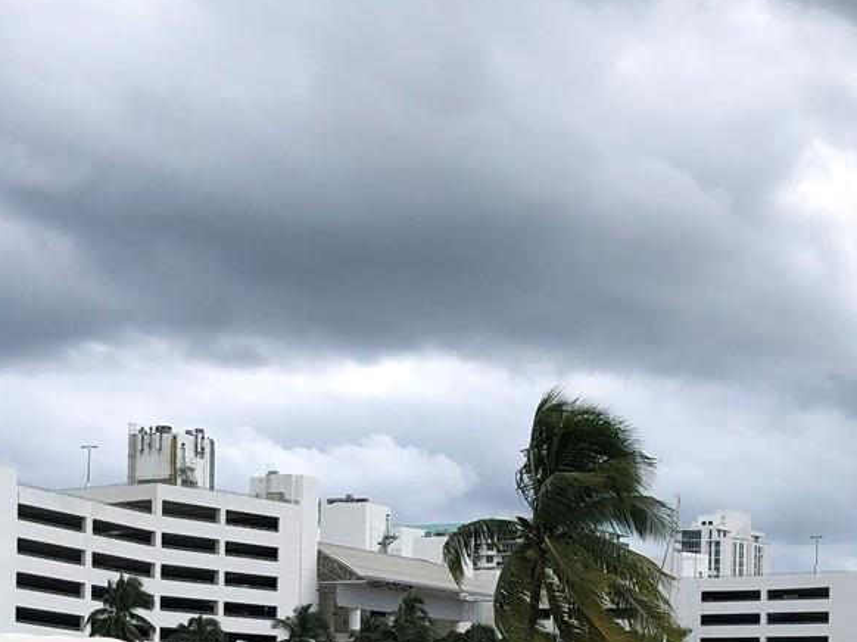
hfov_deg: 25.3
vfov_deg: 18.4
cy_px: 710
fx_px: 1906
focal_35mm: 77
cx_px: 327
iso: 20
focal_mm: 3.99
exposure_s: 1/1869
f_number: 1.8
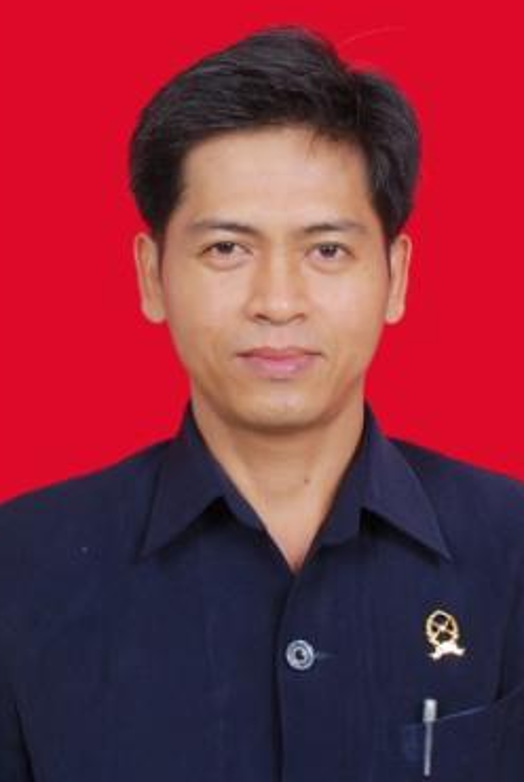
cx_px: 283
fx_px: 1383
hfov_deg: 21.4
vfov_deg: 31.6
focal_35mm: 64
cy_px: 378
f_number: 5.6
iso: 320
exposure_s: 1/125
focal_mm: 35
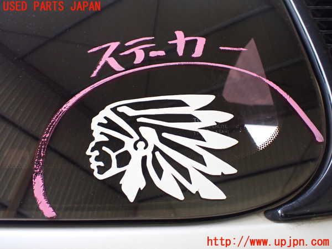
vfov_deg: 46.8
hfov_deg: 60.0
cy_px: 124
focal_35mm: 30
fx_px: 288
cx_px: 166
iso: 500
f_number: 2.3
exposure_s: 1/125
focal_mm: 5.4
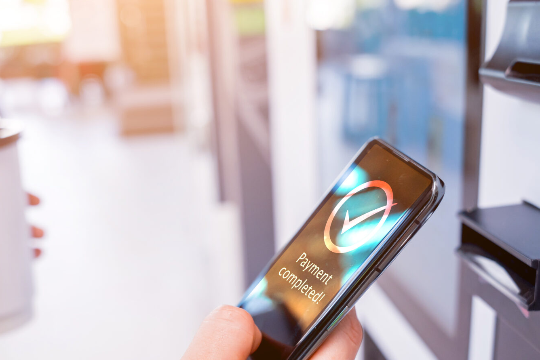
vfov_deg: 28.9
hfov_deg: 42.7
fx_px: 690
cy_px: 266
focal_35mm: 46
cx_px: 289
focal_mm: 24
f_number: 3.2
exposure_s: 1/500
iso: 200
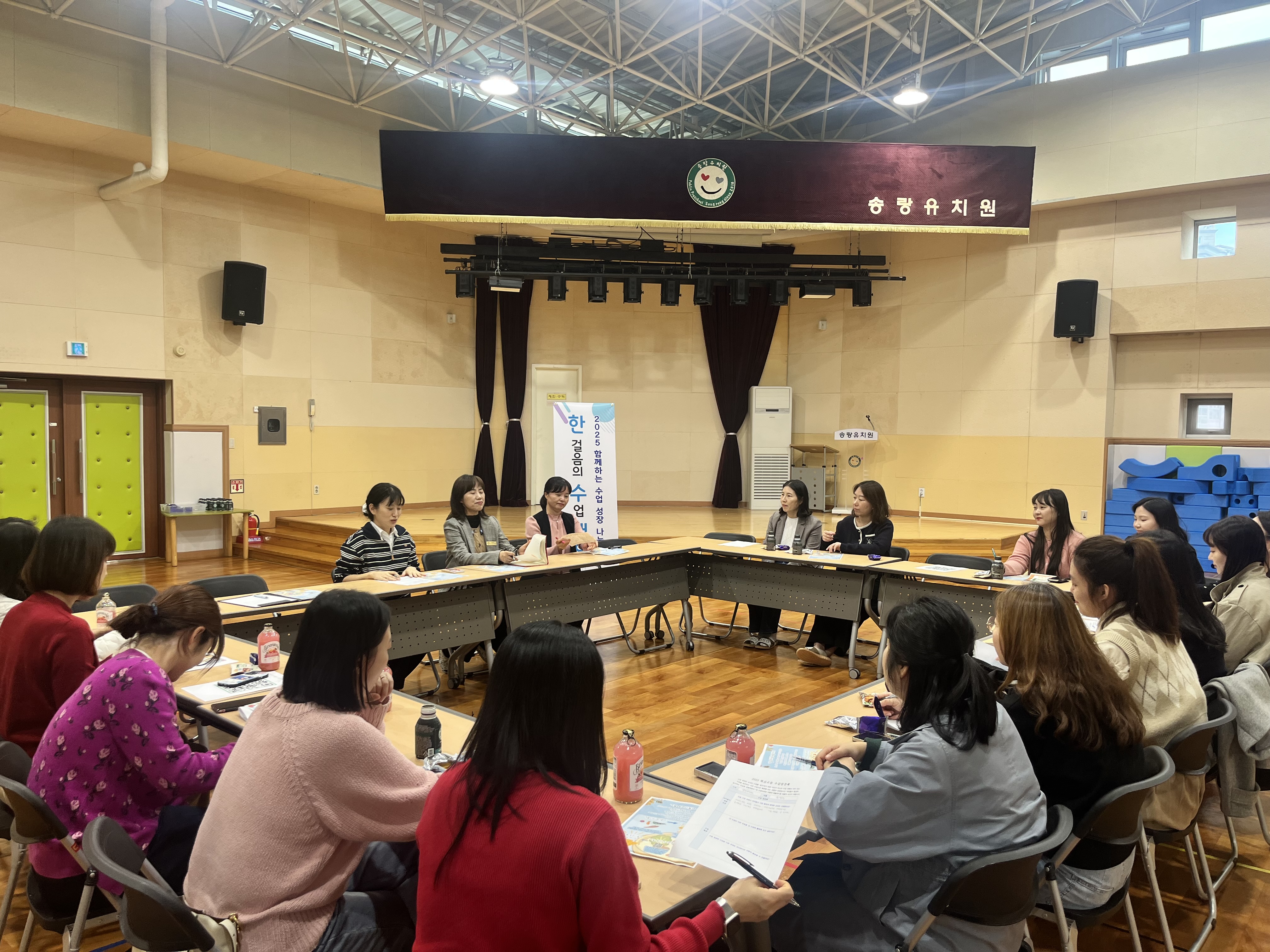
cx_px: 635
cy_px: 476
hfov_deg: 67.3
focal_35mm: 26
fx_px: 954
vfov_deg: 53.1
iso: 50
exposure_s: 1/134
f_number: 1.6
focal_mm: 5.1
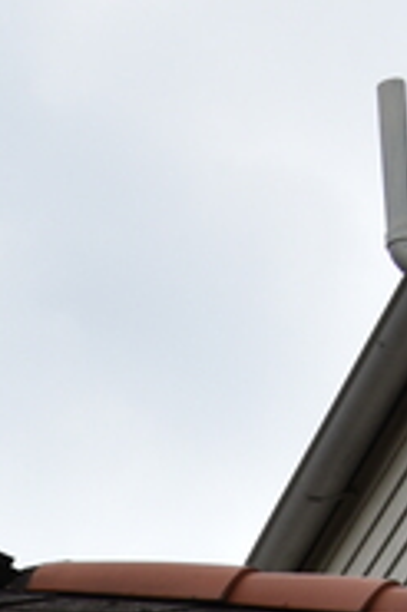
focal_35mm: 277
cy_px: 1816
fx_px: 4706
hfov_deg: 4.8
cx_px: -748
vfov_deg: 6.8
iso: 100
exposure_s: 1/250
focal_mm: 40
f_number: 8
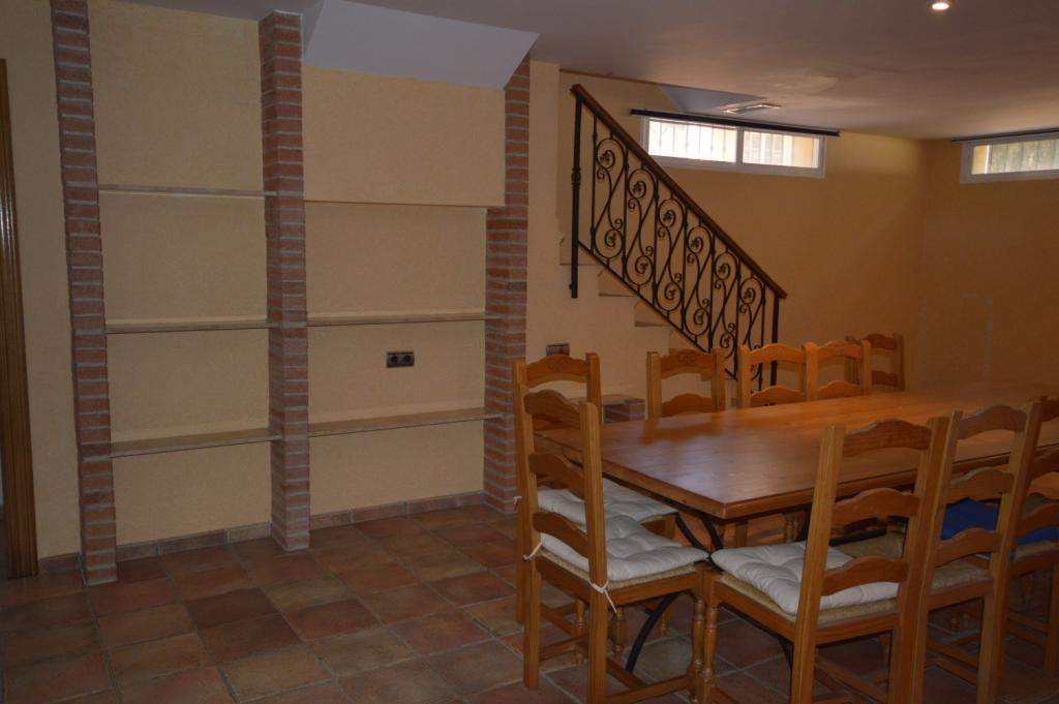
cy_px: 352
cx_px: 530
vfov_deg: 43.5
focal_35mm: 30
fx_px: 882
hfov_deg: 62.0
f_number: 5.6
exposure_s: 1/60
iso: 800
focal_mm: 20
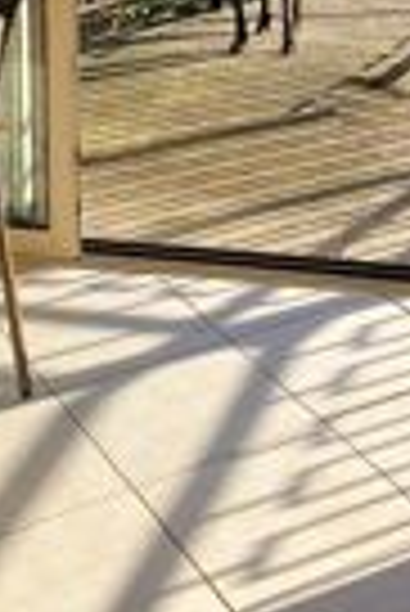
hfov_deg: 16.0
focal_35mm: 85
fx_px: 1448
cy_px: -218
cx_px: 351
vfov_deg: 21.3
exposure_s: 1/2066
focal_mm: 4.25
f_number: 1.8
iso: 32
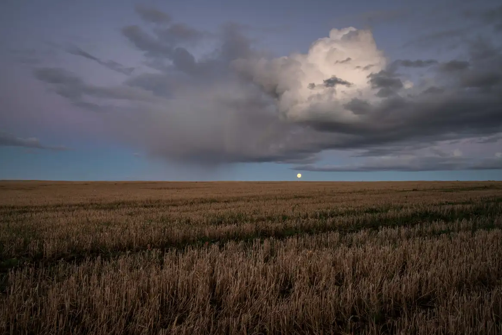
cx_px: 245
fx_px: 432
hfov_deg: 60.3
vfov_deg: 42.4
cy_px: 166
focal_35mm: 31
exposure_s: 2
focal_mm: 30
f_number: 14
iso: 100
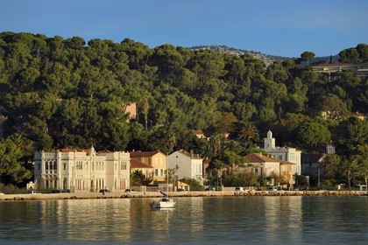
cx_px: 184
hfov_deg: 10.3
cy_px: 122
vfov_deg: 6.9
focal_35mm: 200
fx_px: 2044
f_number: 7.1
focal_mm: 200
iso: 200
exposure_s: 1/640
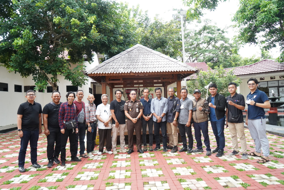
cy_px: 95
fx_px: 189
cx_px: 142
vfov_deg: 53.2
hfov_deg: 73.7
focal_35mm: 24
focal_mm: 24
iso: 6400
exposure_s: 1/1250
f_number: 7.1
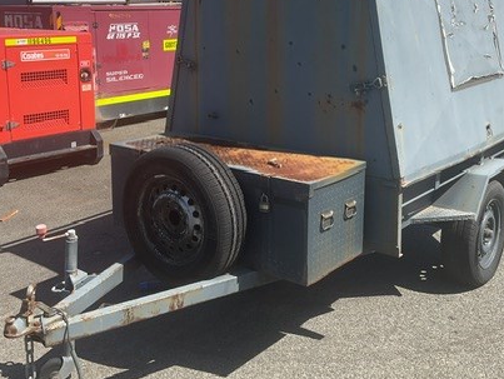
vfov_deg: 31.3
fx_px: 670
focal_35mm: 46
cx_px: 255
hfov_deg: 41.2
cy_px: 121
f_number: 1.8
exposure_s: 1/1577
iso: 16
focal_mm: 3
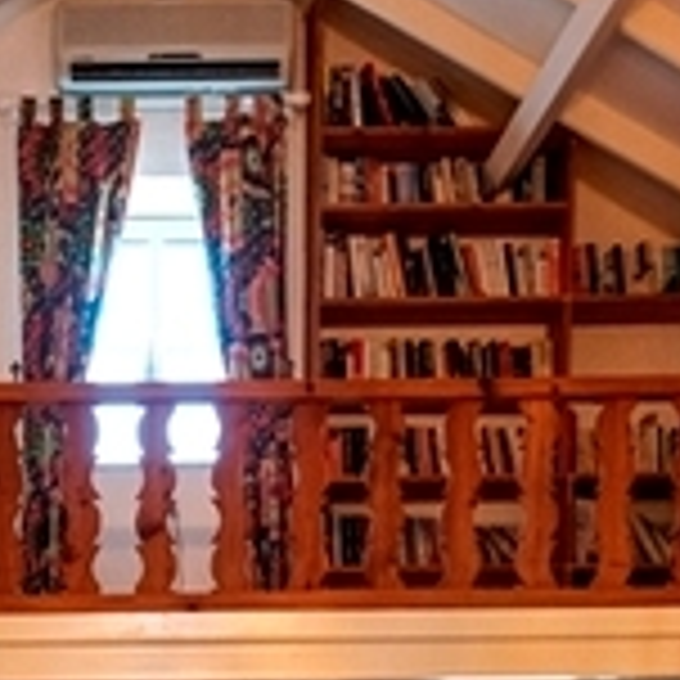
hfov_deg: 23.3
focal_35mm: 73
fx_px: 1622
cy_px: 1013
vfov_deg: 20.4
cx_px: 119
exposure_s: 1/125
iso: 1250
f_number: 2.8
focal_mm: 18
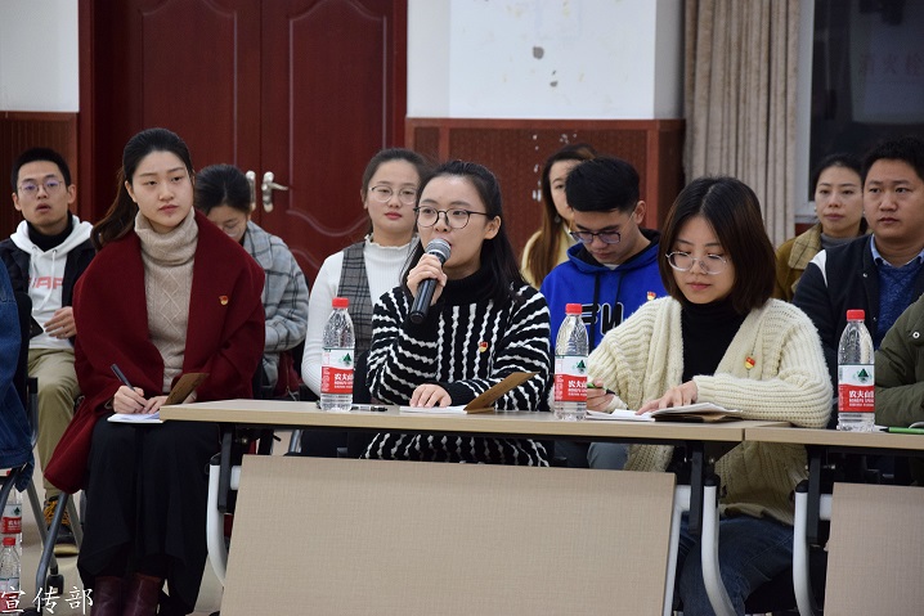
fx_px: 3465
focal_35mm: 135
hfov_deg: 15.2
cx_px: 462
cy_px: 308
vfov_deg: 10.2
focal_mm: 90
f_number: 5.6
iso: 800
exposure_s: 1/80
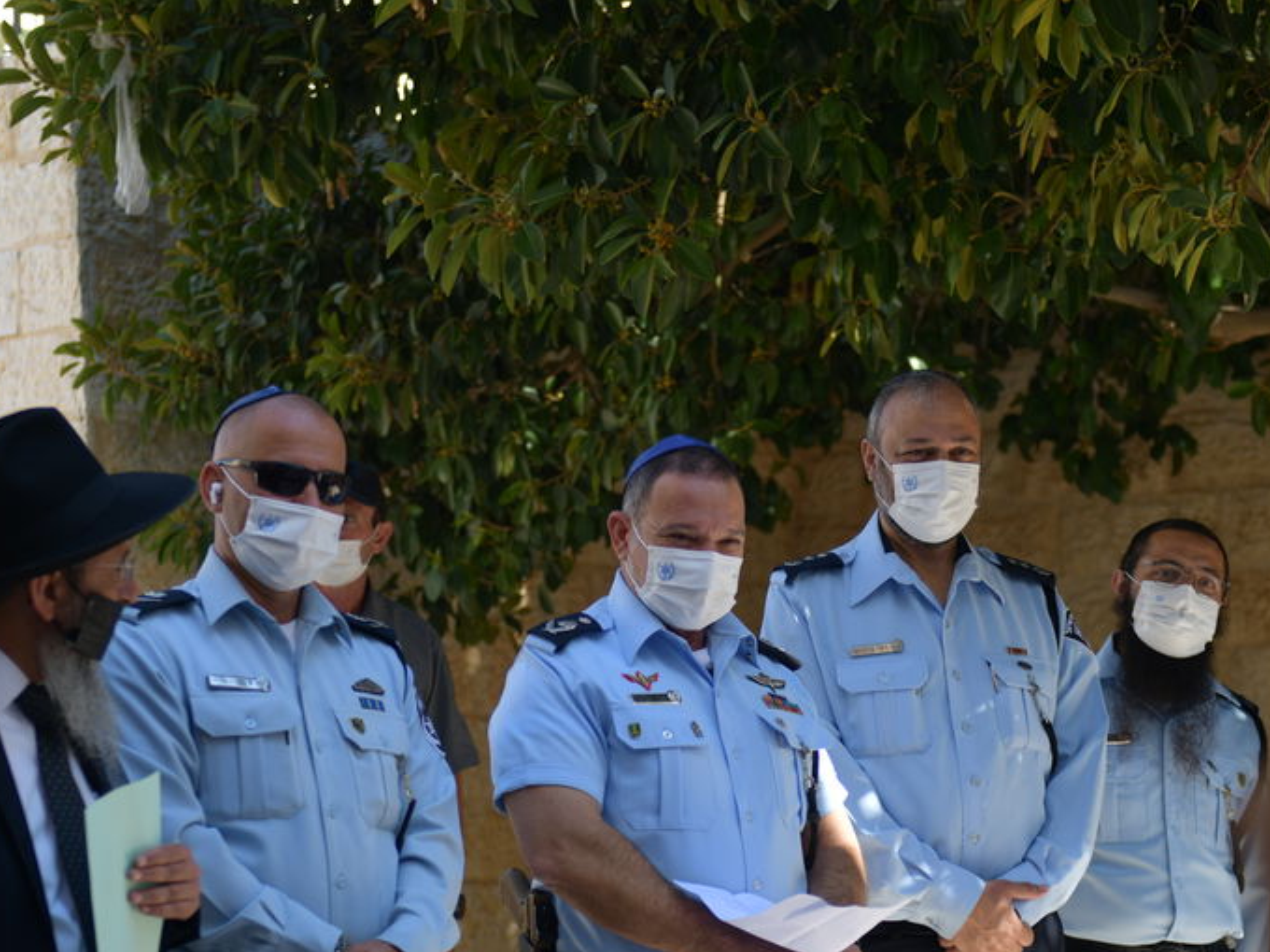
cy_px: 720
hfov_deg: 20.6
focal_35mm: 95
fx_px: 3485
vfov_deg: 15.5
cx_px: 685
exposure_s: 1/320
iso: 64
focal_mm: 48
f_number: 2.8
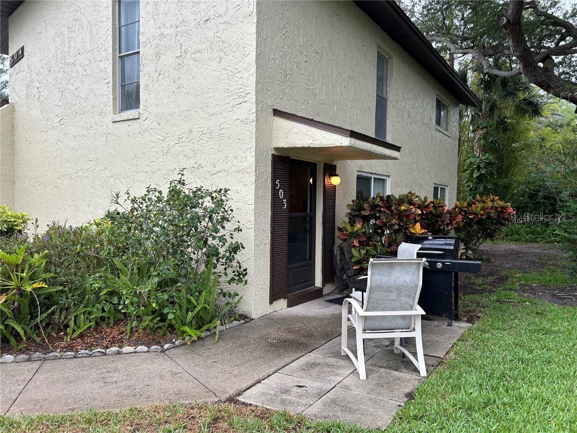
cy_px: 216
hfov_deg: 67.3
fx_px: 433
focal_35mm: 26
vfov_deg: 53.1
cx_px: 288
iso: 40
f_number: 1.5
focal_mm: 5.7
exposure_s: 1/121
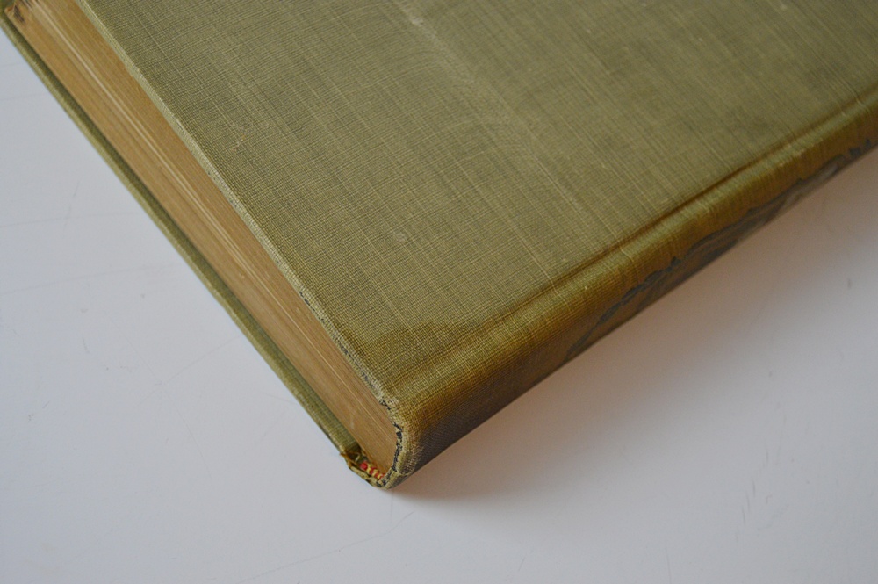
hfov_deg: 33.4
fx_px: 1462
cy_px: 292
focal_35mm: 60
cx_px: 439
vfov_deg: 22.6
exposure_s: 1/60
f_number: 5
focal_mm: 40
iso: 800
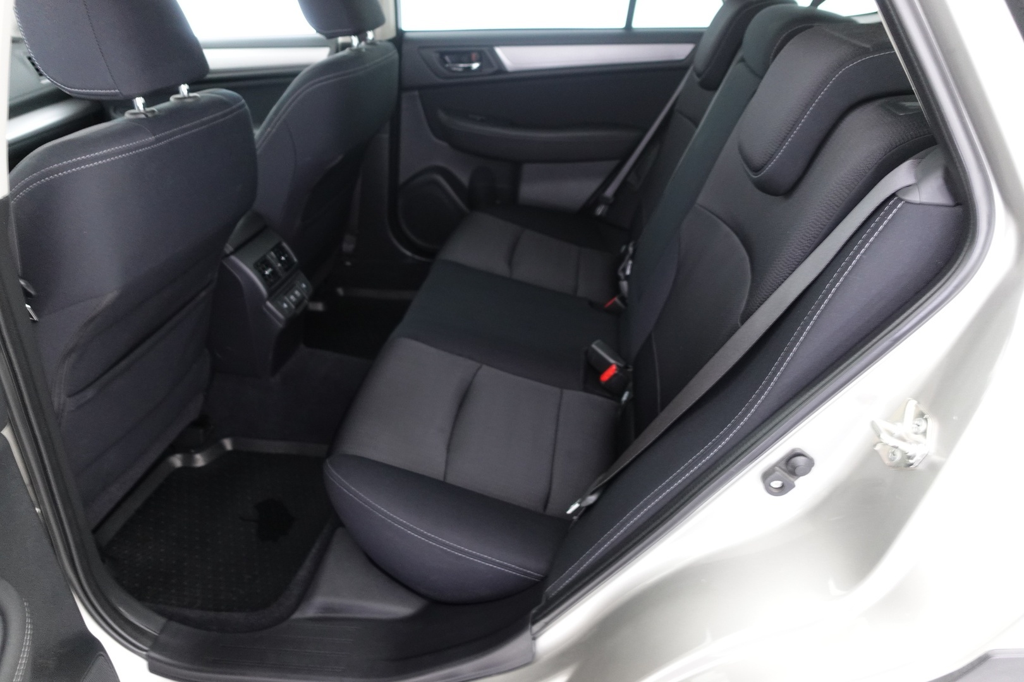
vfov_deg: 53.1
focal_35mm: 24
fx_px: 683
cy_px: 341
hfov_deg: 73.7
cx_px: 512
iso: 800
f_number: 1.8
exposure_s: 1/8
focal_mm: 9.4
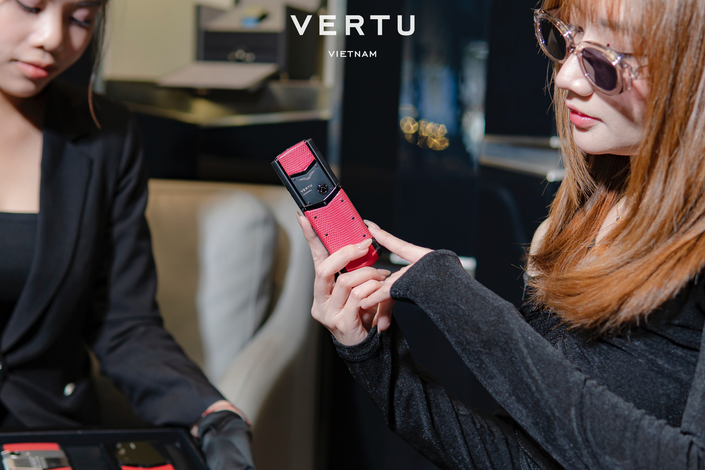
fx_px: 881
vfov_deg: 29.9
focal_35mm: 45
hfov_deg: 43.6
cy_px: 235
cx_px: 352
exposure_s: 1/200
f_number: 2
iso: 160
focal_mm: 30
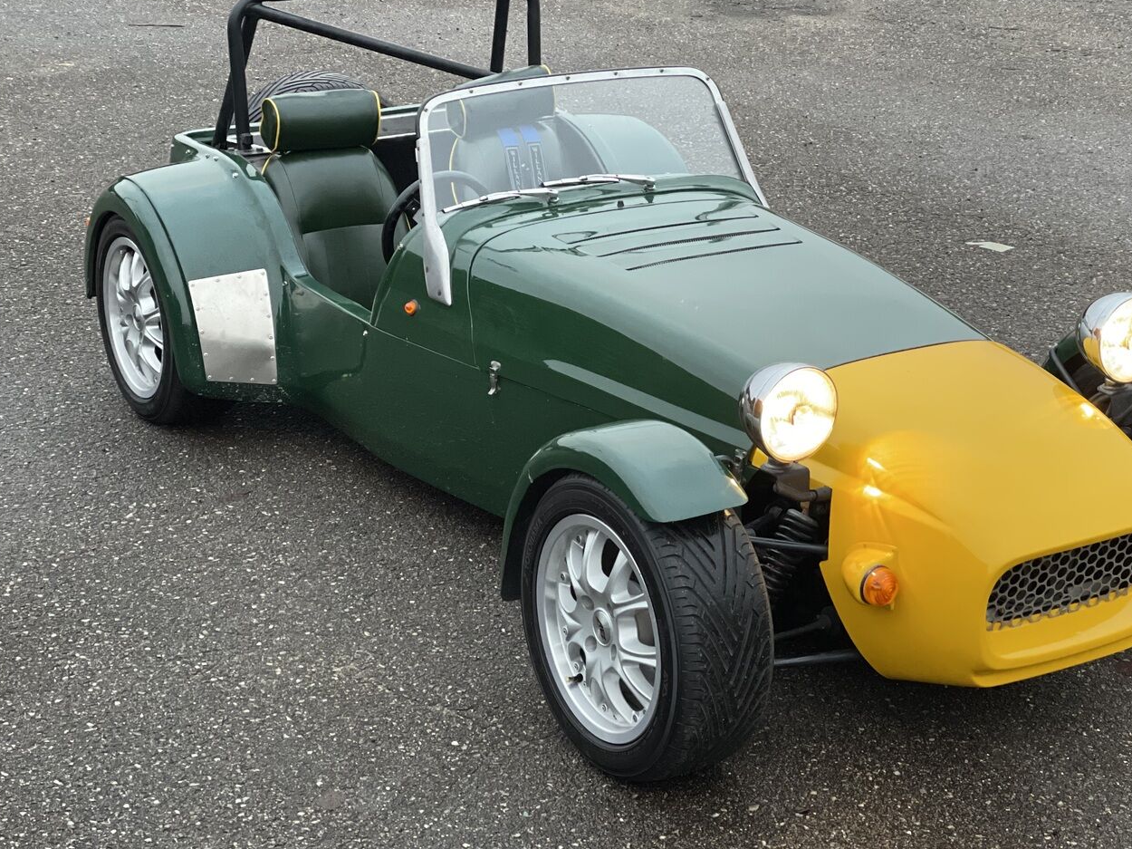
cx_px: 716
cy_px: 342
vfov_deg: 20.7
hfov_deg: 27.3
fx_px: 2321
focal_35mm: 71
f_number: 2
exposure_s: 1/100
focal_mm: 6
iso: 250
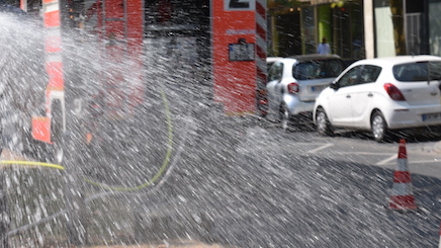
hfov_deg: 17.4
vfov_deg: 9.8
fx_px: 1438
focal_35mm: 123
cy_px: 184
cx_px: 182
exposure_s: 1/320
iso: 200
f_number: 9
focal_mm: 50
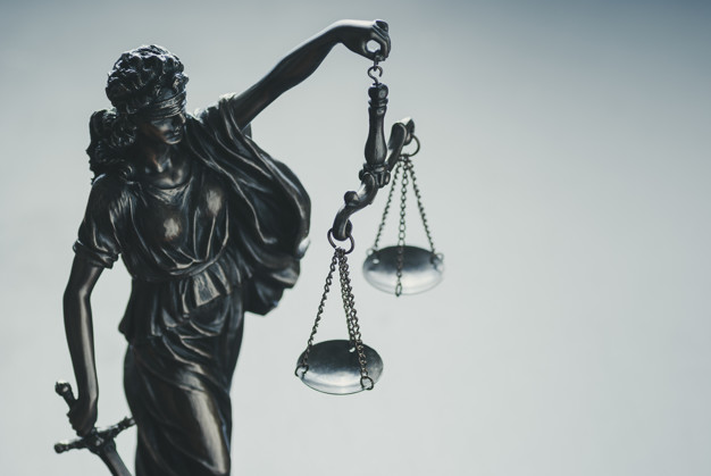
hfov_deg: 15.2
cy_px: 238
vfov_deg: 10.2
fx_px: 2669
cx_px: 356
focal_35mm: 135
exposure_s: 1/100
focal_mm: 90
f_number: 6.3
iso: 100
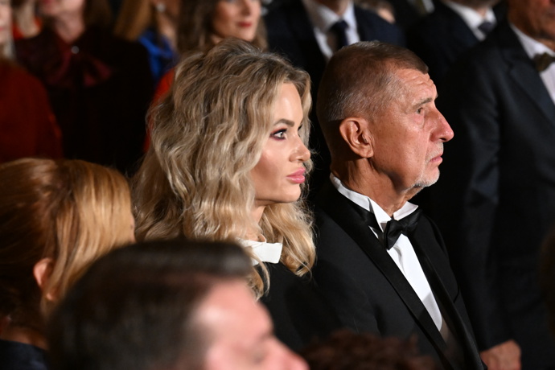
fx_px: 3700
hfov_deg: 8.6
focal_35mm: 240
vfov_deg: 5.7
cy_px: 185
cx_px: 278
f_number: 5.6
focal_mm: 160
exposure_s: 1/160
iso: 6400
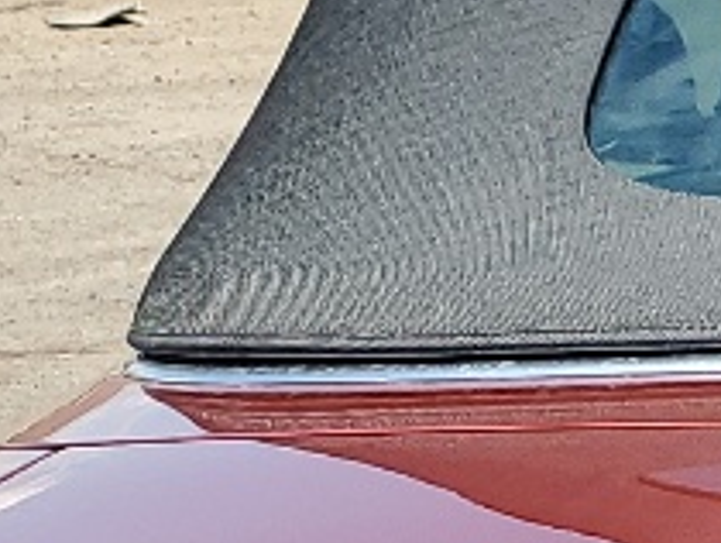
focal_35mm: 198
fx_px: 4129
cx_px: 1535
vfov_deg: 7.2
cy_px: 1179
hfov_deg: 9.2
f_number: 1.5
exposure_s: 1/2000
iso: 50
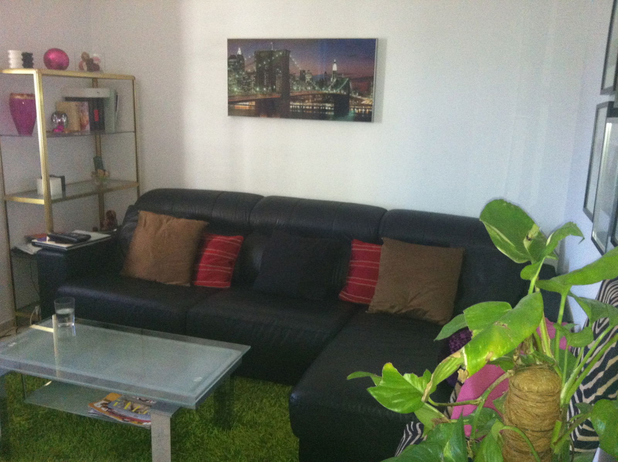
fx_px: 624
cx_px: 309
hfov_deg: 52.7
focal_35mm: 35
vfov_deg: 40.6
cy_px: 231
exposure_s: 1/15
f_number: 2.8
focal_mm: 3.85
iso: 400
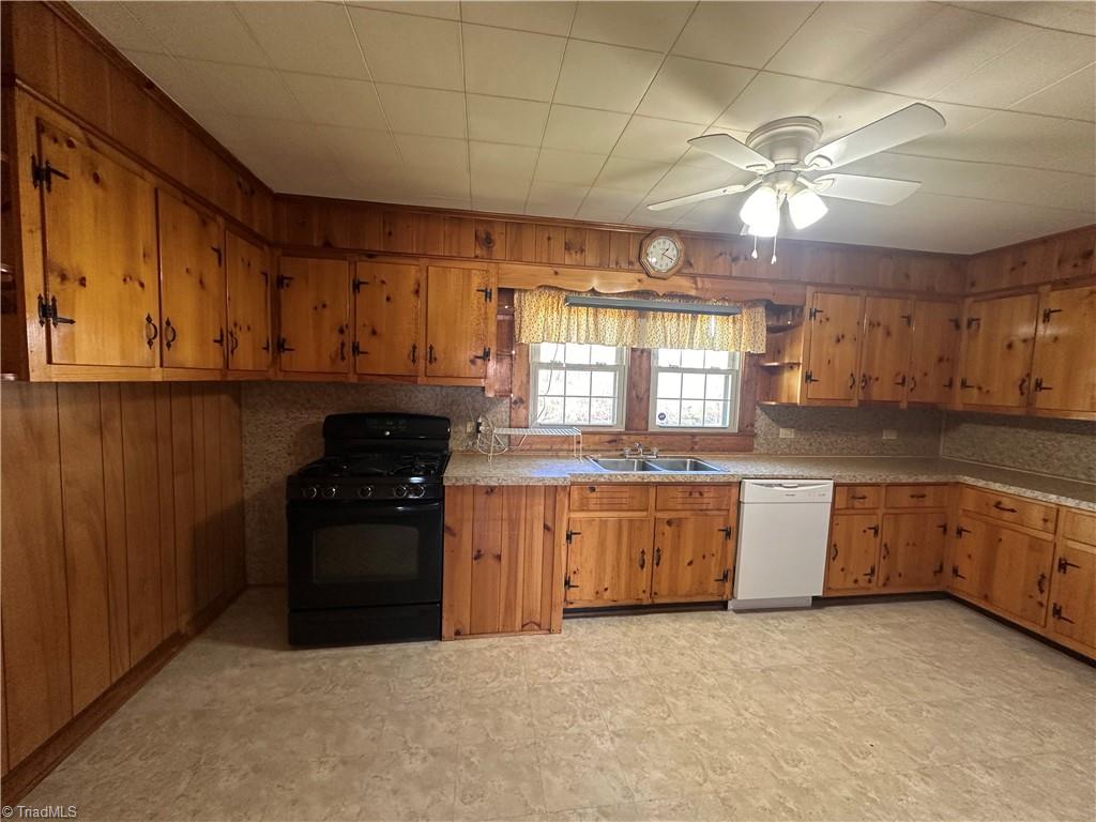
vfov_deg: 85.7
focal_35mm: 14
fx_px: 443
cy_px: 411
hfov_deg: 102.1
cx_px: 548
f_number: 2.2
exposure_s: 1/60
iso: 160
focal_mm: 2.22
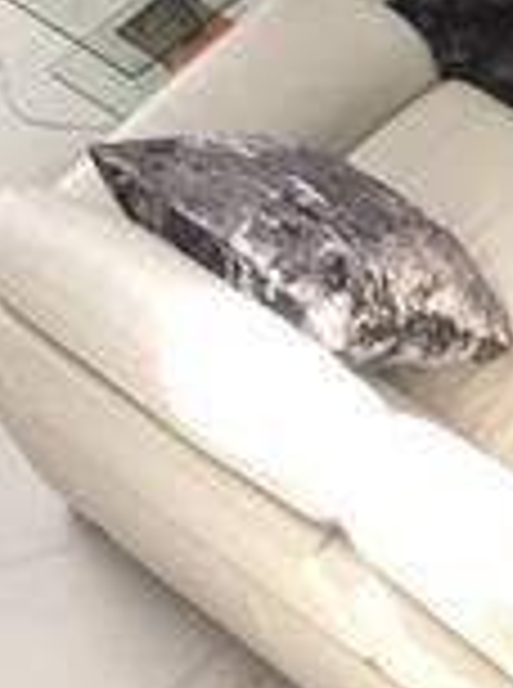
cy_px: -733
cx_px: 1148
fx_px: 2897
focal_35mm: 146
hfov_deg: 9.3
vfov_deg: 11.9
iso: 32
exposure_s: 1/40
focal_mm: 4.15
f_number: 2.2
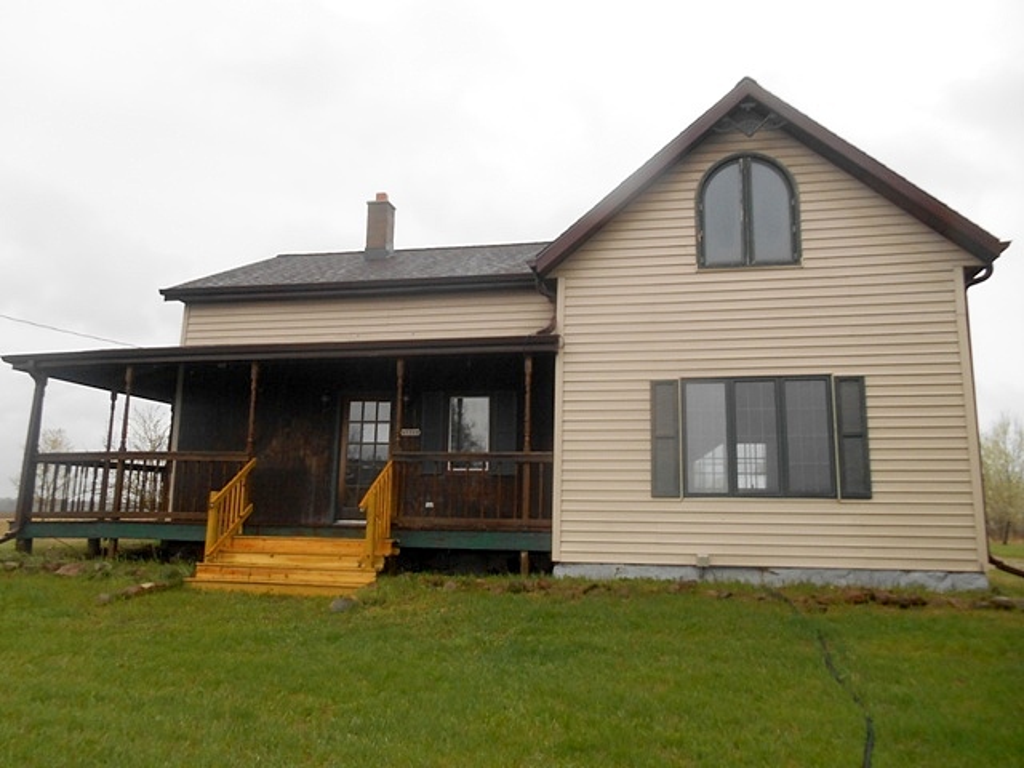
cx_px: 512
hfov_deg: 67.3
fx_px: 769
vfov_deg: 53.1
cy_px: 384
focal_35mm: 26
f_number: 3.4
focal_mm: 4.7
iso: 160
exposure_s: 1/30
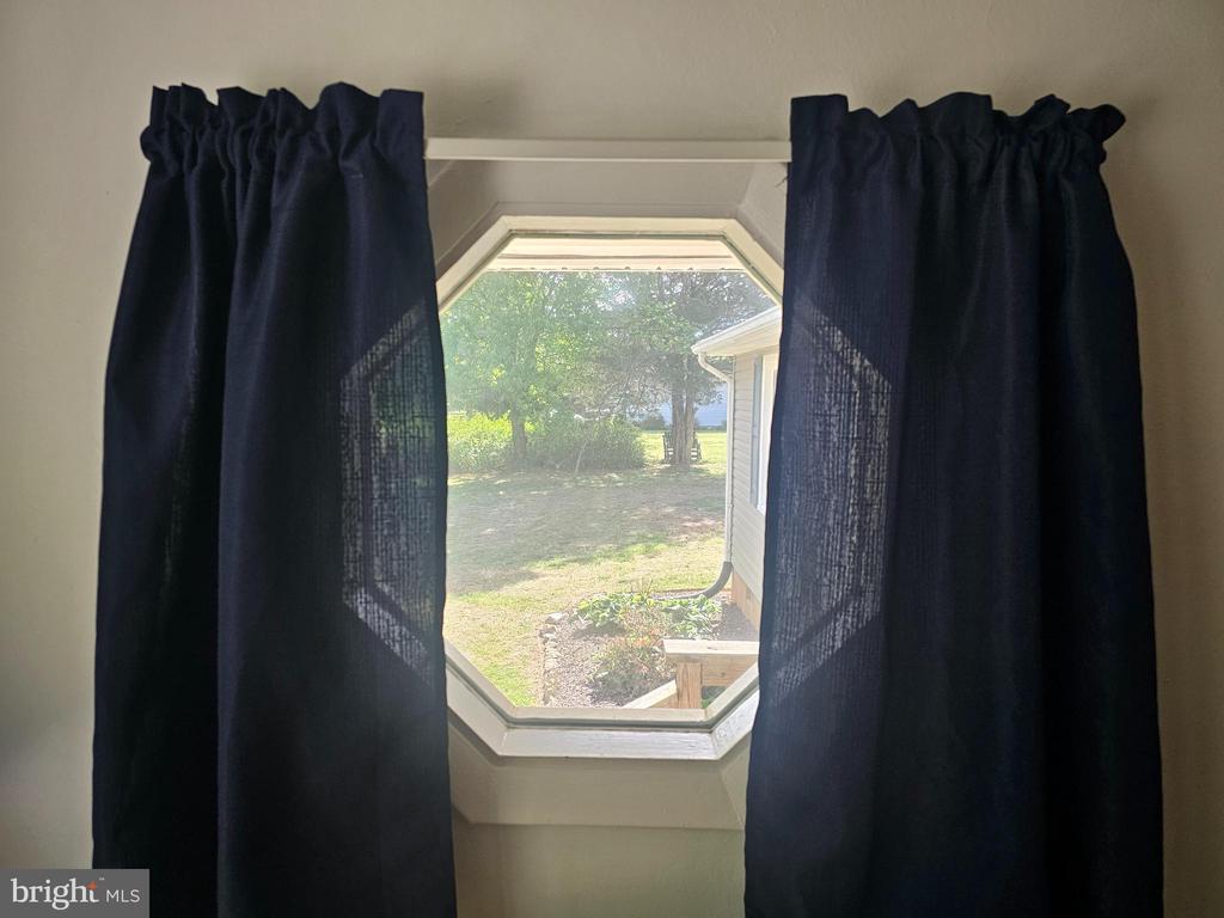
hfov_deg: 73.9
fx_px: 813
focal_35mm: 23
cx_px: 612
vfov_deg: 58.9
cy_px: 459
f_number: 1.7
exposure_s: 1/359
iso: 160
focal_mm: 6.3
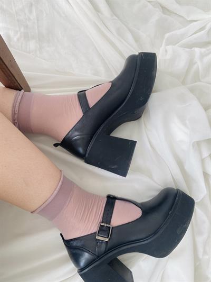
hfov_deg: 53.1
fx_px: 211
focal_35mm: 26
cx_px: 106
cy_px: 141
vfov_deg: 67.3
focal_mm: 4.25
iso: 32
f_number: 1.8
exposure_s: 1/146
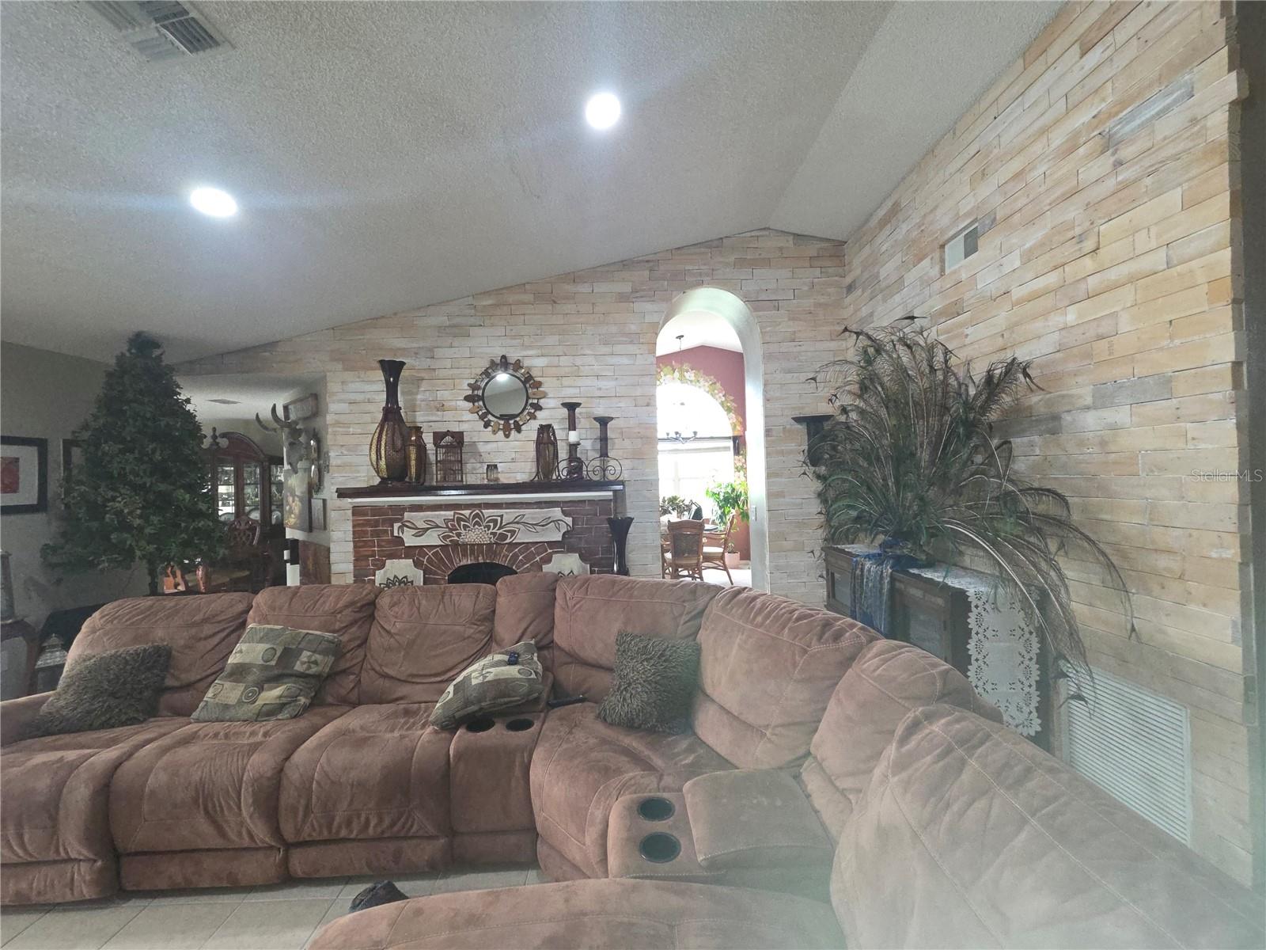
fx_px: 475
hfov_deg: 106.2
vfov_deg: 89.9
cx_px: 633
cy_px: 475
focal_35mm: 13
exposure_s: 1/40
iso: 320
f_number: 2.2
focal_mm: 2.2
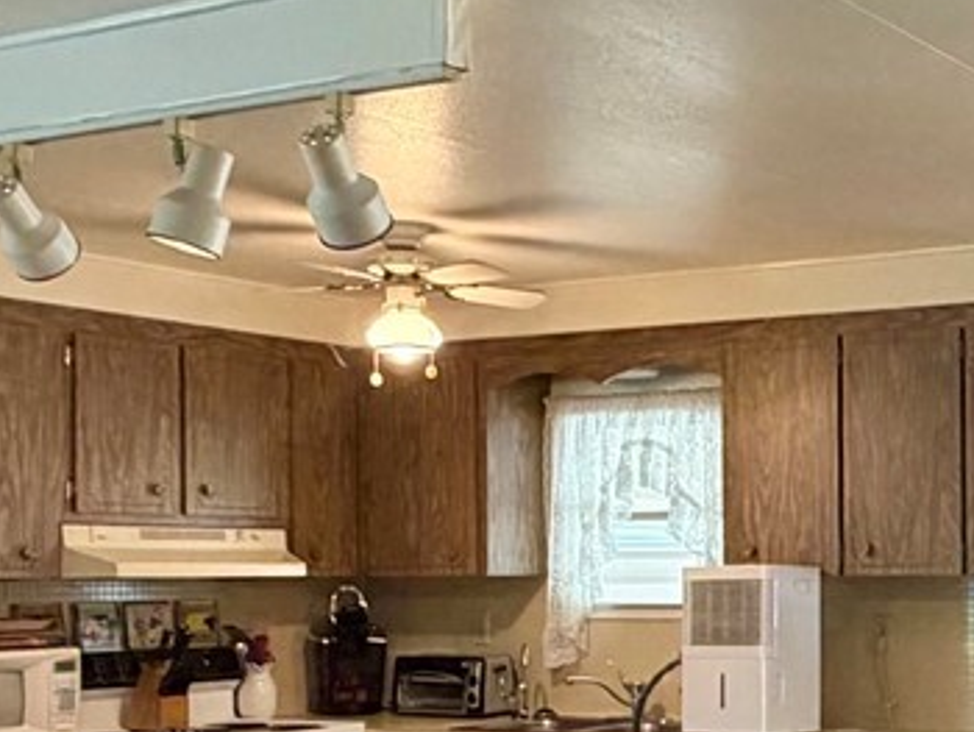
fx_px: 1802
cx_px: 1066
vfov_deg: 22.7
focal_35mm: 64
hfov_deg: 27.7
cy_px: 573
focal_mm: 2.22
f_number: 2.2
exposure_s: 1/120
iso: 250
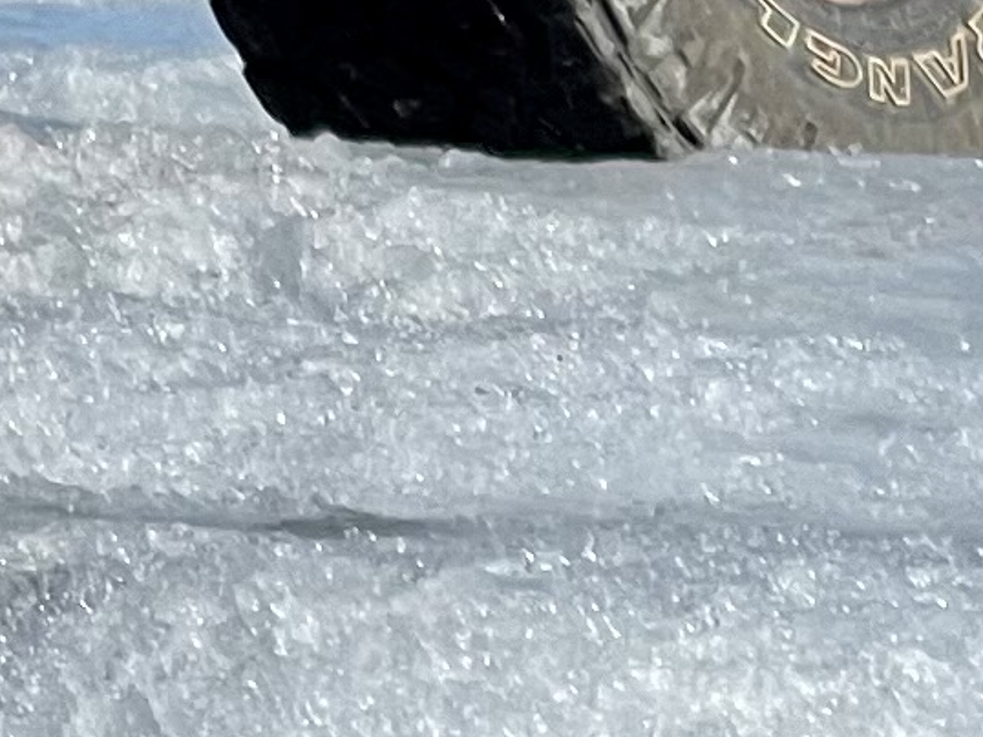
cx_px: -2331
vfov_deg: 3.0
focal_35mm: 480
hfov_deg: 4.0
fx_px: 13625
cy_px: -1628
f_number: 2.2
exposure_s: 1/1623
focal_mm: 7.5
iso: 20
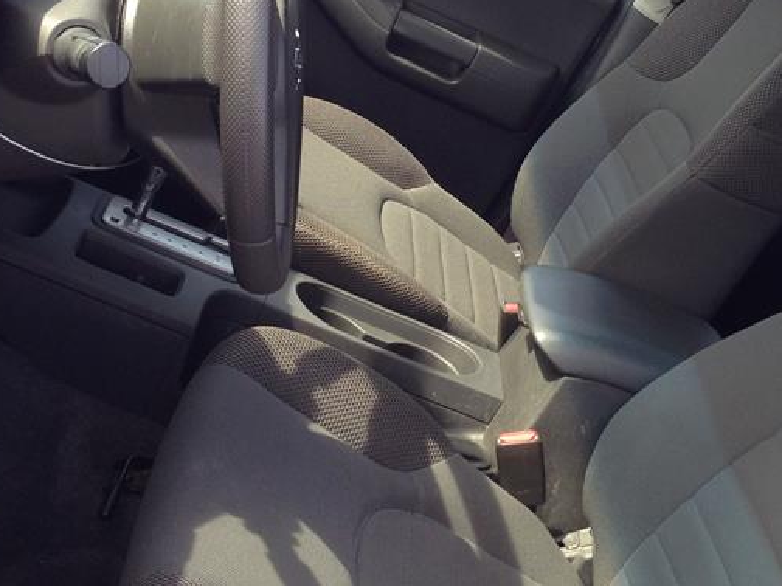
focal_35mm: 67
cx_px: 450
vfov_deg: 21.7
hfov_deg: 28.9
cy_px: 143
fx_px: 1514
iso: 50
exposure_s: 1/156
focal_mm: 4.13
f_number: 2.4
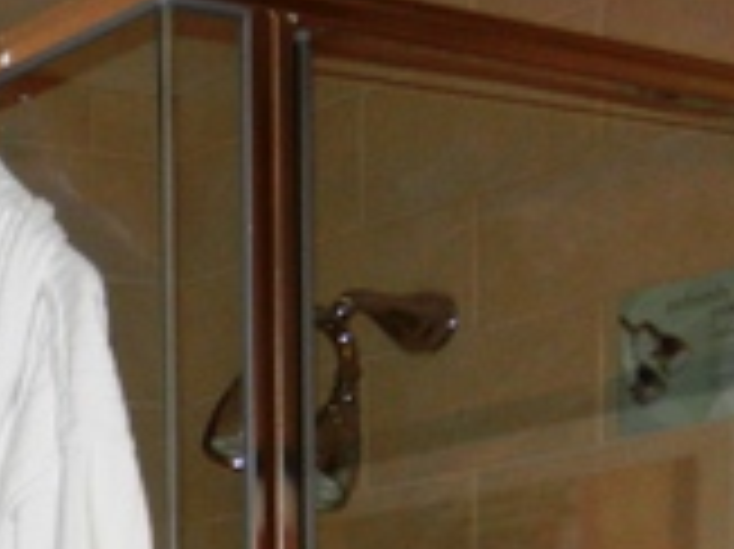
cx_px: -459
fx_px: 2076
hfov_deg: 17.4
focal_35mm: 98
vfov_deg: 13.3
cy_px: 1053
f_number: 3.5
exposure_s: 1/30
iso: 200
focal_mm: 4.5
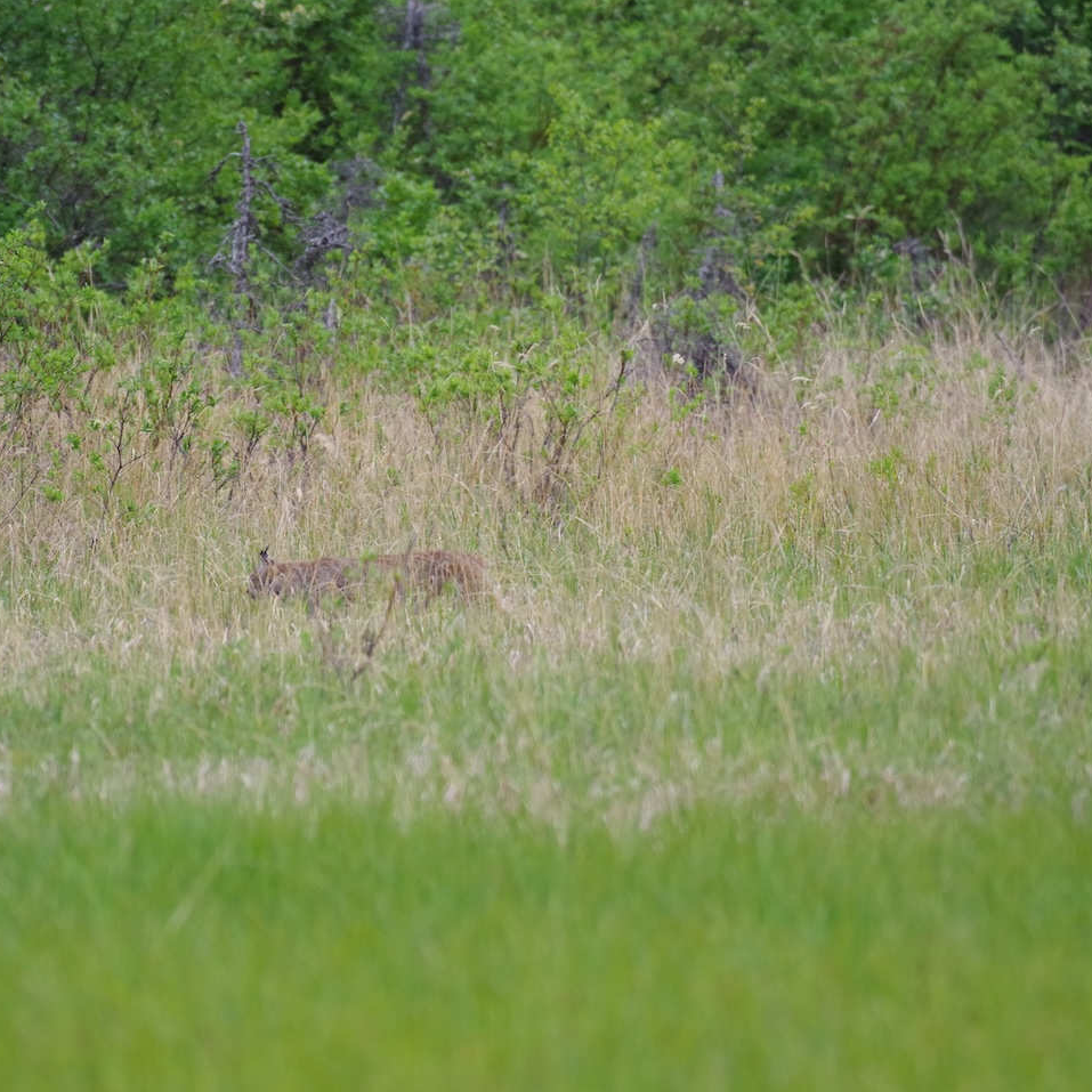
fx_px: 30801
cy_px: 545
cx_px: 359
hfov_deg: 2.0
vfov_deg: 2.0
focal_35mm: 863
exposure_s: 1/500
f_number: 5.6
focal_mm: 450
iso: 1600
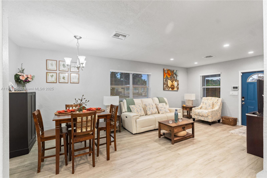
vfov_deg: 73.7
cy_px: 89
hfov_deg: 96.7
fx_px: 119
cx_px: 134
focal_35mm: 16
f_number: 4.5
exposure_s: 1/15
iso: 1000
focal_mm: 16
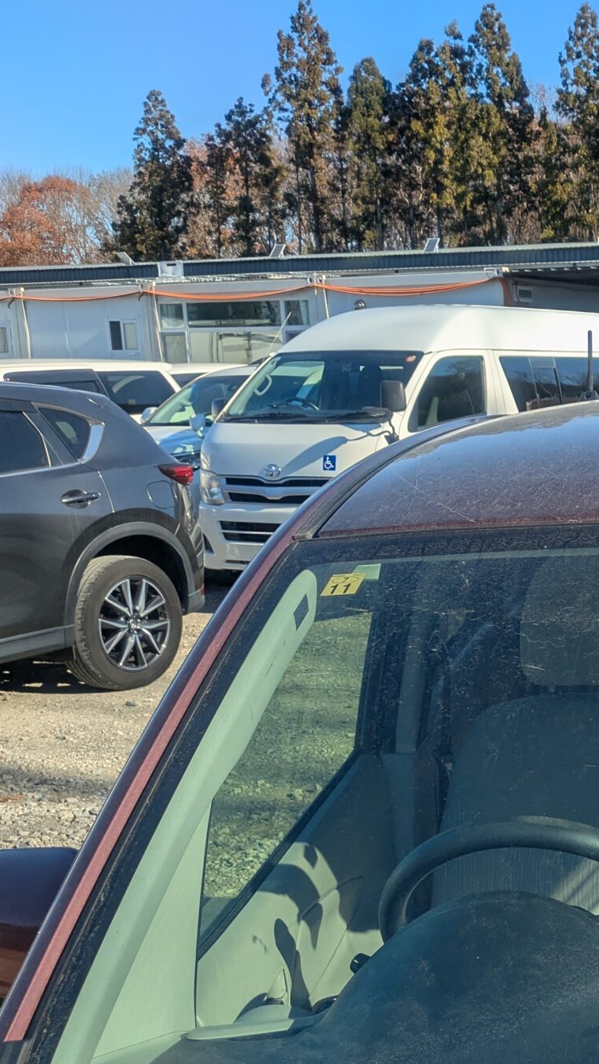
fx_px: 1467
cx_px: 758
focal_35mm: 52
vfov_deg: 39.6
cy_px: 663
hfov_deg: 21.1
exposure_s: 1/1776
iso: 43
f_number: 1.89
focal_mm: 5.43
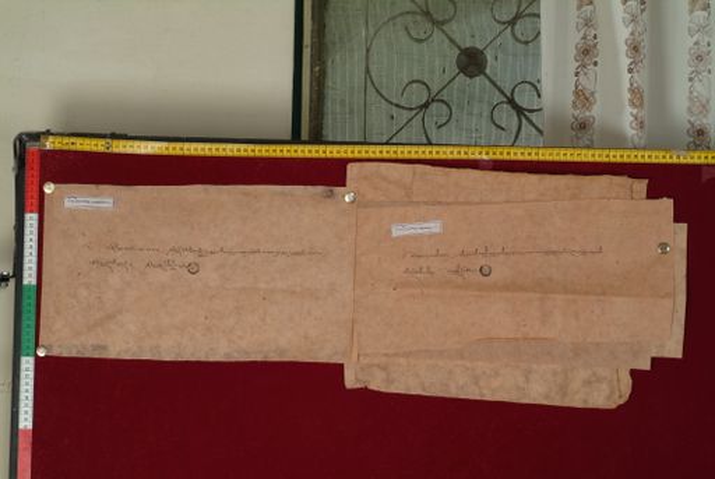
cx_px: 358
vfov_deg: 15.5
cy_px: 240
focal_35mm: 88
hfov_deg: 23.0
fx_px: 1760
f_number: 13
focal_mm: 59
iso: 160
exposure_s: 1/20
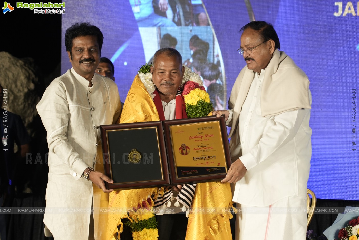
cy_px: 120
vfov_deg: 9.2
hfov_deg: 13.7
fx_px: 1496
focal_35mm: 150
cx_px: 180
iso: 800
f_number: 4
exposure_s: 1/250
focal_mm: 100
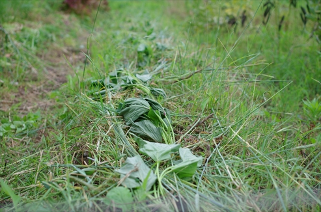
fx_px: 467
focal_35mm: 52
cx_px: 160
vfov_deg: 25.6
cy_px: 106
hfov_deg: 37.9
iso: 100
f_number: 3.5
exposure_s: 1/125
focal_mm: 35
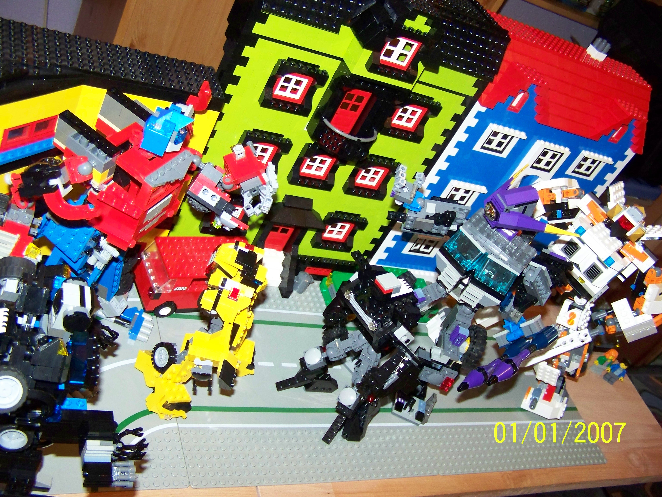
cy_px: 248
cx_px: 331
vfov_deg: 37.7
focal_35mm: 38
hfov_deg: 49.0
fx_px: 727
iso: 200
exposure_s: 1/30
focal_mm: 6.3
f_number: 2.8
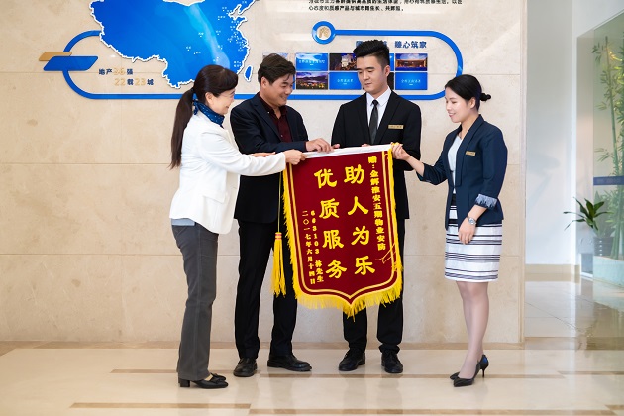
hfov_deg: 39.6
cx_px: 312
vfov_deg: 27.0
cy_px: 208
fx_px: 867
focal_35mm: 50
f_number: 2.2
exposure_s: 1/100
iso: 500
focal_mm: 50
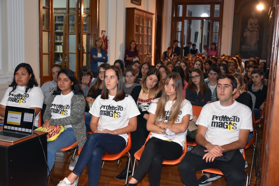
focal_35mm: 45
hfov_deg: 43.6
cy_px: 93
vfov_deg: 29.9
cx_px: 140
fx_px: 349
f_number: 4
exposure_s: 1/60
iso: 1600
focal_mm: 30
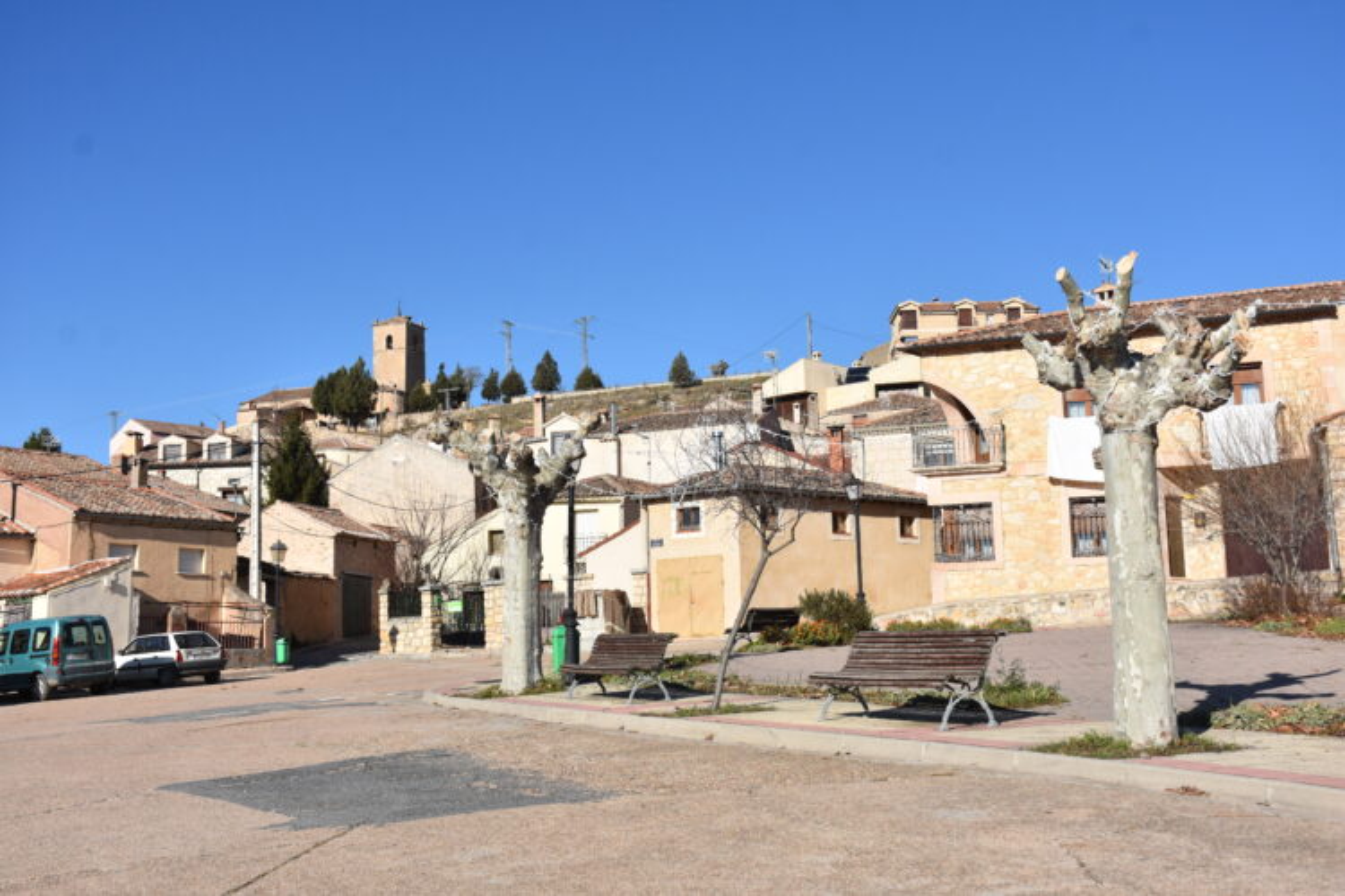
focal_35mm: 39
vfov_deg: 34.2
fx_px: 1457
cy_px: 448
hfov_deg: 49.6
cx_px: 672
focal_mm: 26
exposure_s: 1/2000
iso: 400
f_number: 8
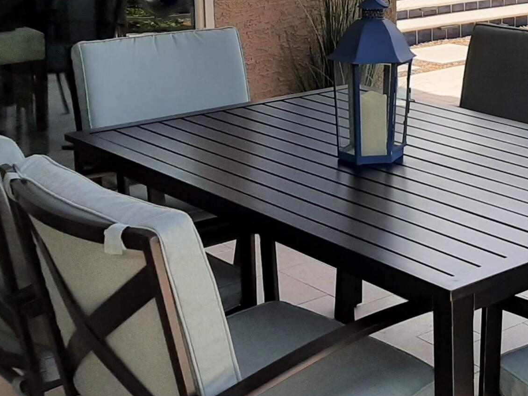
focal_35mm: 69
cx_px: 510
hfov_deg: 26.8
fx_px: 1053
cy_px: 15
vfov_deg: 20.7
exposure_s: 1/2674
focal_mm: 3.93
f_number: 1.7
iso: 40
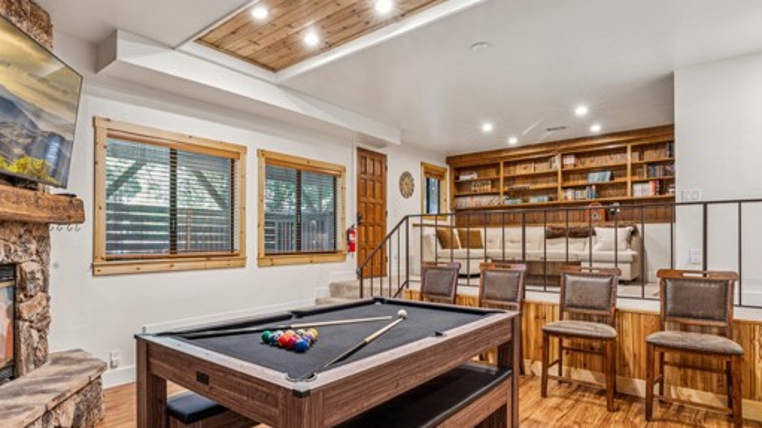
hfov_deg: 83.0
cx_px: 310
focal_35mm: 21
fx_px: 424
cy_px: 239
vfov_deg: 53.4
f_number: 13
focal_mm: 16
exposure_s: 3.2
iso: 100
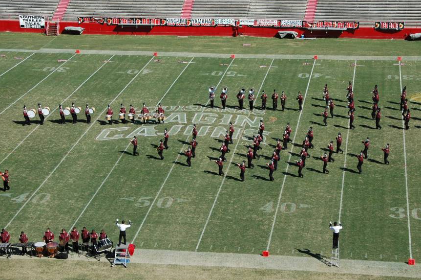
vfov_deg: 16.6
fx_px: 958
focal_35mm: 82
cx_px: 243
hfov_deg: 24.8
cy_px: 132
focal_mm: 46
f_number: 9
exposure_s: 1/320
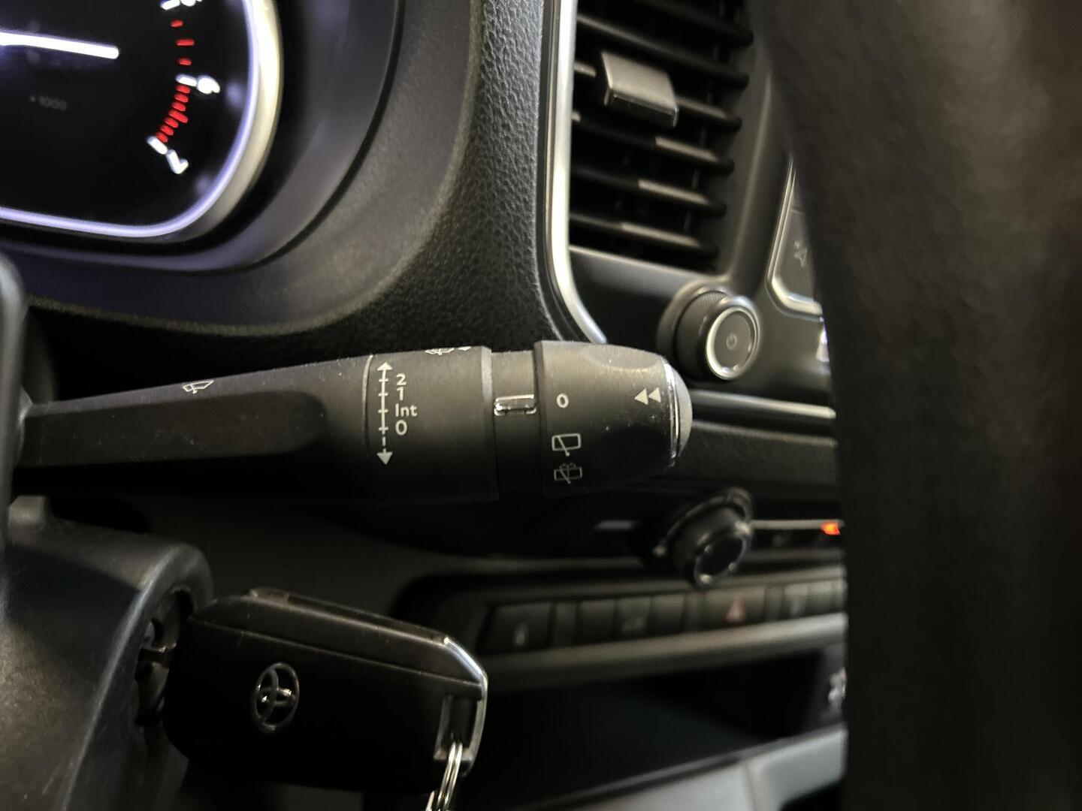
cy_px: 406
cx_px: 541
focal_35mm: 26
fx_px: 813
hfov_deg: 67.3
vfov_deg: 53.1
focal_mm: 5.7
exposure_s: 1/24
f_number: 1.5
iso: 1000
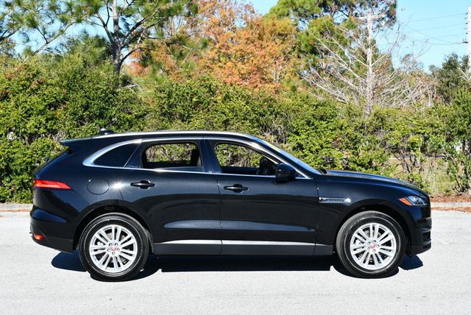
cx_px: 236
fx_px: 890
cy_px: 158
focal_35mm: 68
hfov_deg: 29.6
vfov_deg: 20.1
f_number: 8
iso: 125
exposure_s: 1/250
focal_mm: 34
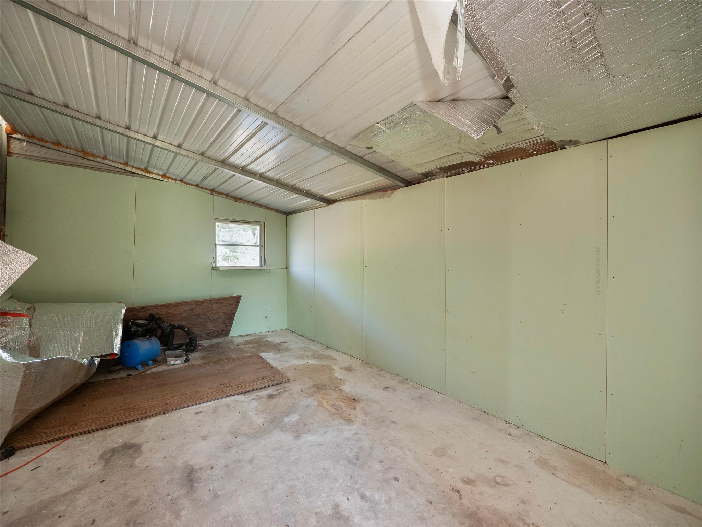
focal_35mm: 14
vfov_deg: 85.7
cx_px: 351
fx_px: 284
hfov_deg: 102.1
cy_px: 264
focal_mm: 7
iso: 500
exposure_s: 1/250
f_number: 4.5
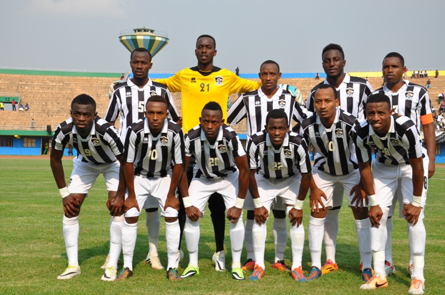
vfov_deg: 21.5
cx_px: 222
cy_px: 148
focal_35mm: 63
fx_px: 778
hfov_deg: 31.9
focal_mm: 42
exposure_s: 1/250
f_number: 8
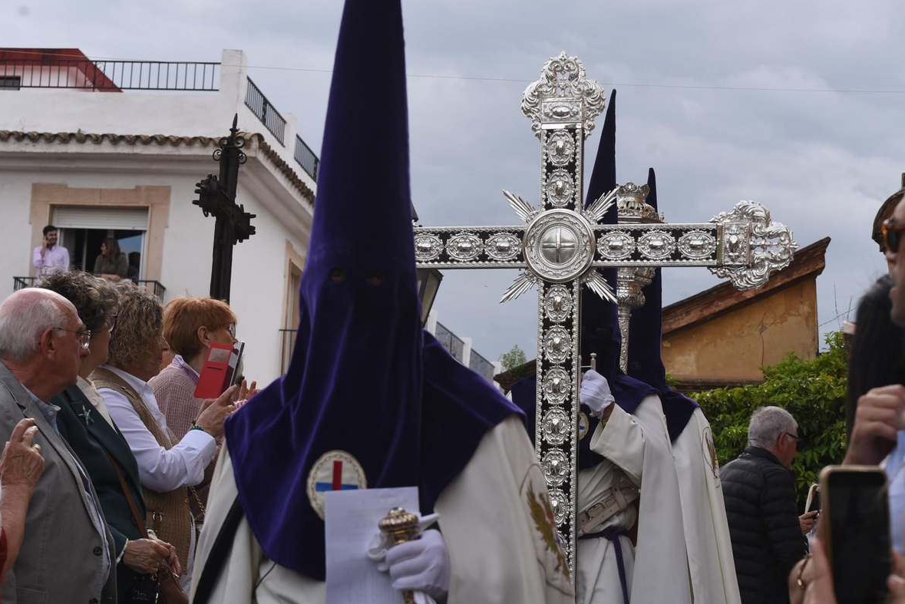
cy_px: 305
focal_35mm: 95
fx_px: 2389
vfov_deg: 14.4
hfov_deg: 21.4
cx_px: 573
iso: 200
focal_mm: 70
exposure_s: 1/250
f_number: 7.1
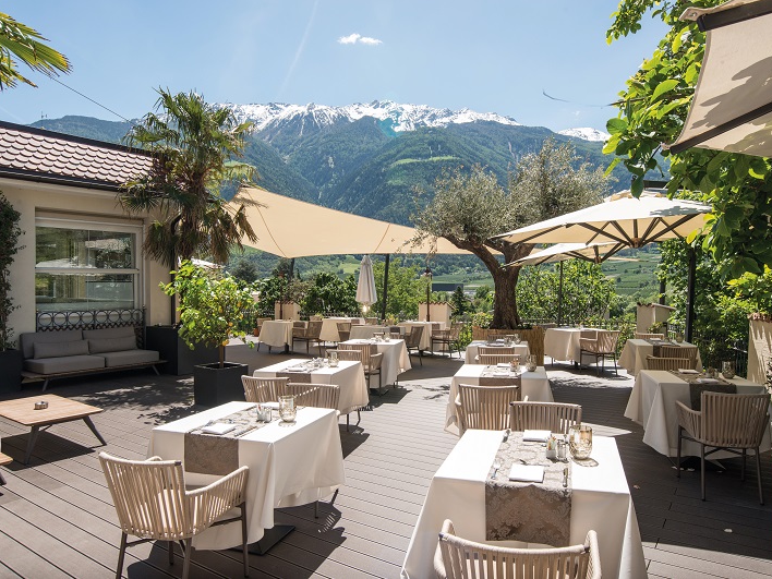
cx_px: 400
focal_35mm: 25
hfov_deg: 69.4
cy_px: 290
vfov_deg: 54.9
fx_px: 558
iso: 400
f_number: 13
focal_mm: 23
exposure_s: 1/320
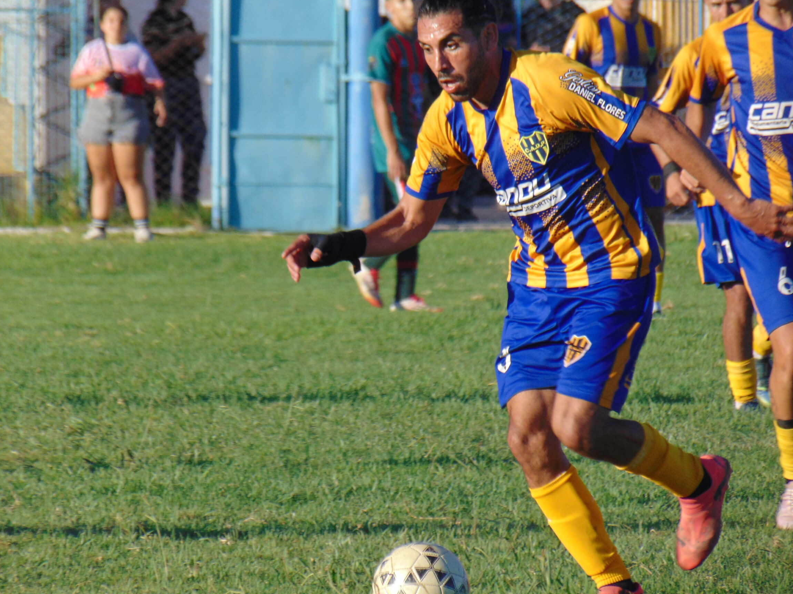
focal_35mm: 521
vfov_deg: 2.9
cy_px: 315
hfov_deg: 3.8
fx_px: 11935
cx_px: 416
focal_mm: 84
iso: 80
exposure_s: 1/500
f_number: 4.4
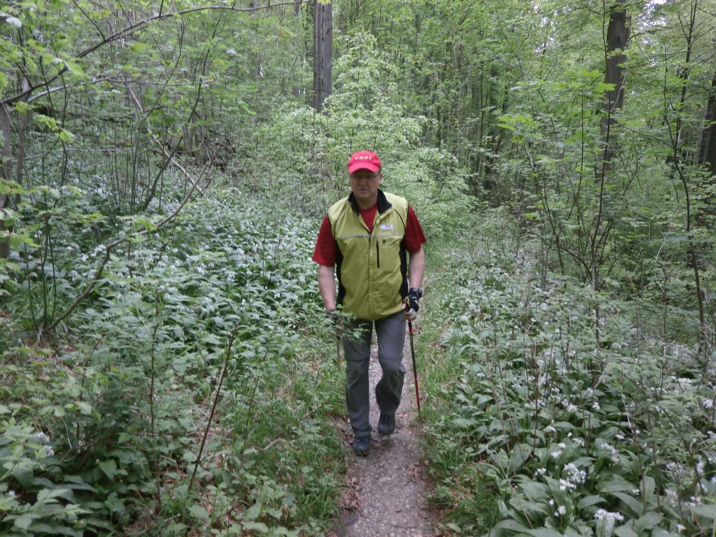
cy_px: 268
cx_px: 358
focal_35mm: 26
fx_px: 538
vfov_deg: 53.1
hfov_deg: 67.3
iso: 100
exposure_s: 1/60
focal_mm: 4.7
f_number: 2.8
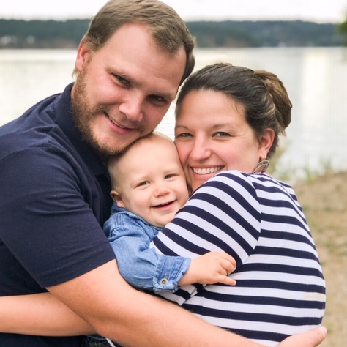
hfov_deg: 25.3
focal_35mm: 68
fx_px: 771
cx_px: 146
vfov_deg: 25.4
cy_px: 173
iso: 20
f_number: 2.8
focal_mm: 6.6
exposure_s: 1/224
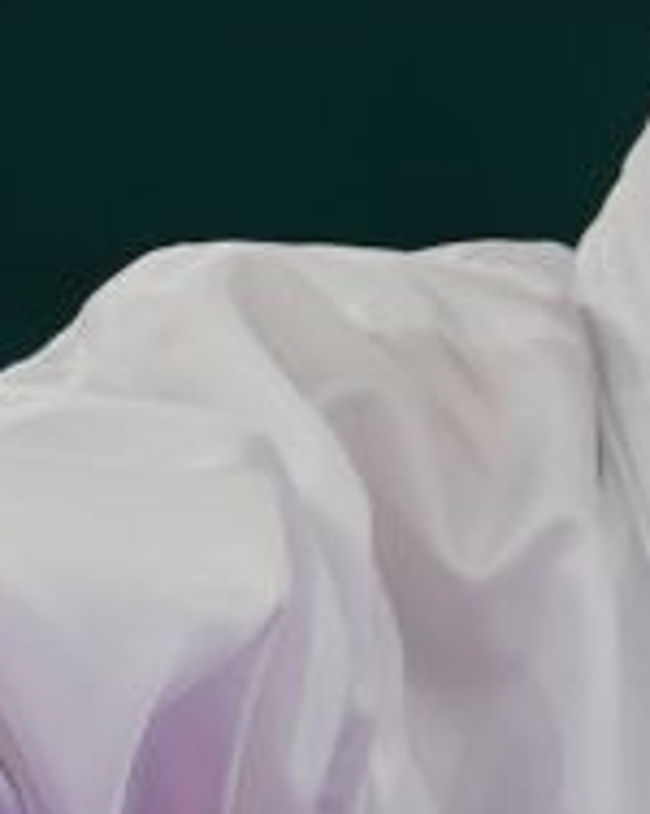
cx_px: 386
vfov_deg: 0.8
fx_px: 56096
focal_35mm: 2329
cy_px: 823
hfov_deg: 0.7
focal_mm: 173
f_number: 2.8
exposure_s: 1/250
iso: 100
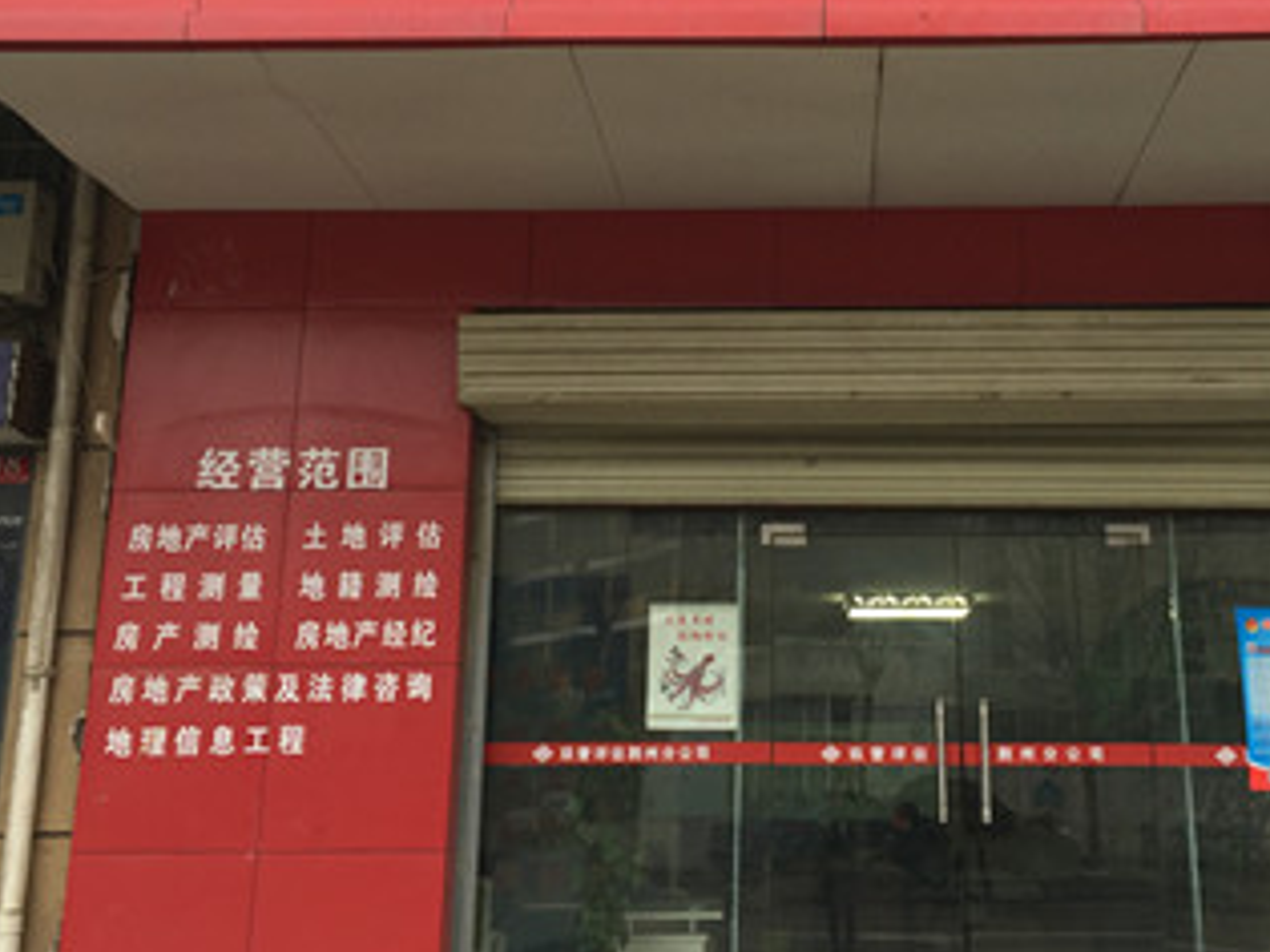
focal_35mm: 46
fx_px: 1687
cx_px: 794
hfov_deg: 41.0
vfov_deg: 31.2
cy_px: 305
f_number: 2.2
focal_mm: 4.15
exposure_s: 1/50
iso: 32
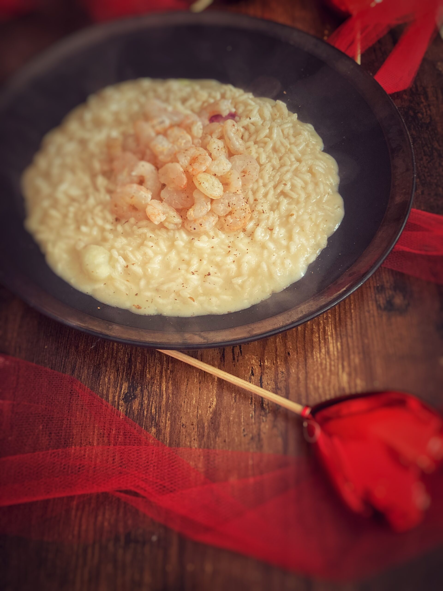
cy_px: 296
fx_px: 478
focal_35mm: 28
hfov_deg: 49.7
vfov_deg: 63.4
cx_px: 222
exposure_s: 1/60
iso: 200
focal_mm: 3.99
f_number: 1.8
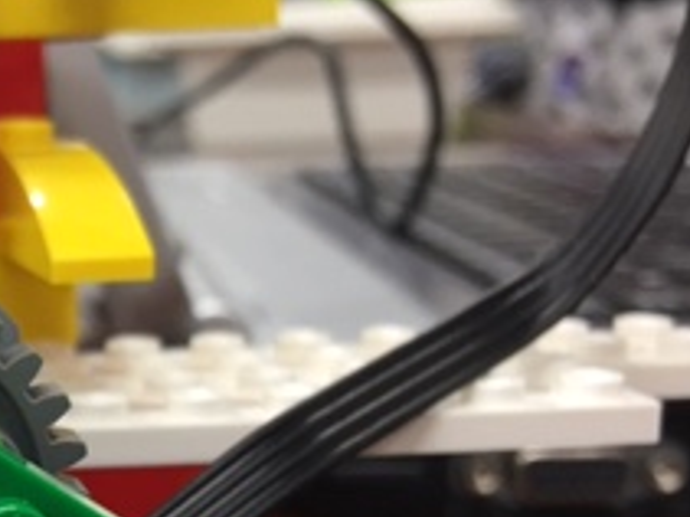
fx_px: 1753
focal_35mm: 88
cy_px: 501
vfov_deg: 16.5
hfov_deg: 20.6
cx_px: -167
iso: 32
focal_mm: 4.15
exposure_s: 1/15
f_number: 2.2
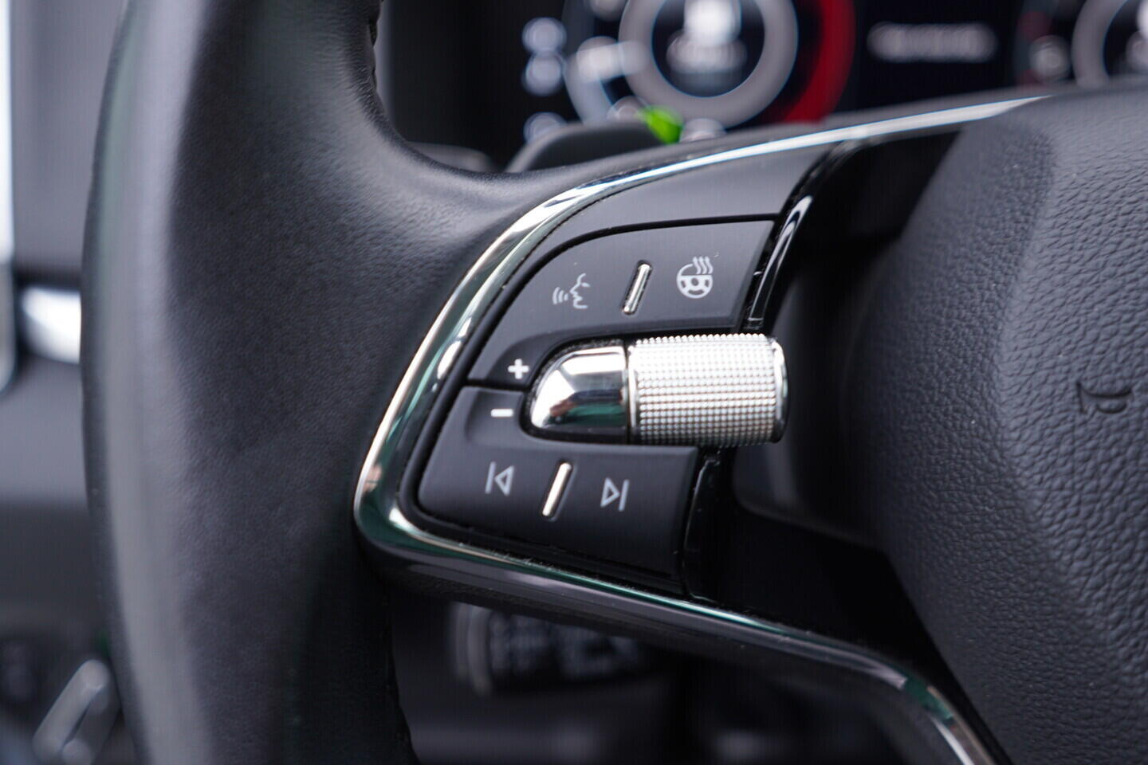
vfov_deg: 36.9
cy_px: 382
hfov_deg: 53.1
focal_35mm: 36
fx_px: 1148
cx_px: 574
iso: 200
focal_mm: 24
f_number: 2.8
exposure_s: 1/40
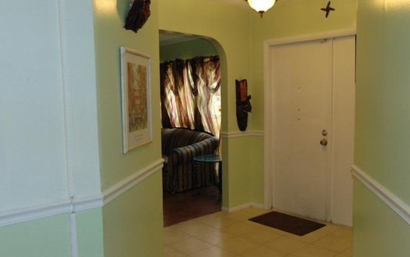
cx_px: 248
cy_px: 137
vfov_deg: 38.4
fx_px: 369
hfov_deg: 57.6
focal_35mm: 33
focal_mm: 4.5
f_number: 3
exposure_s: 1/30
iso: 400
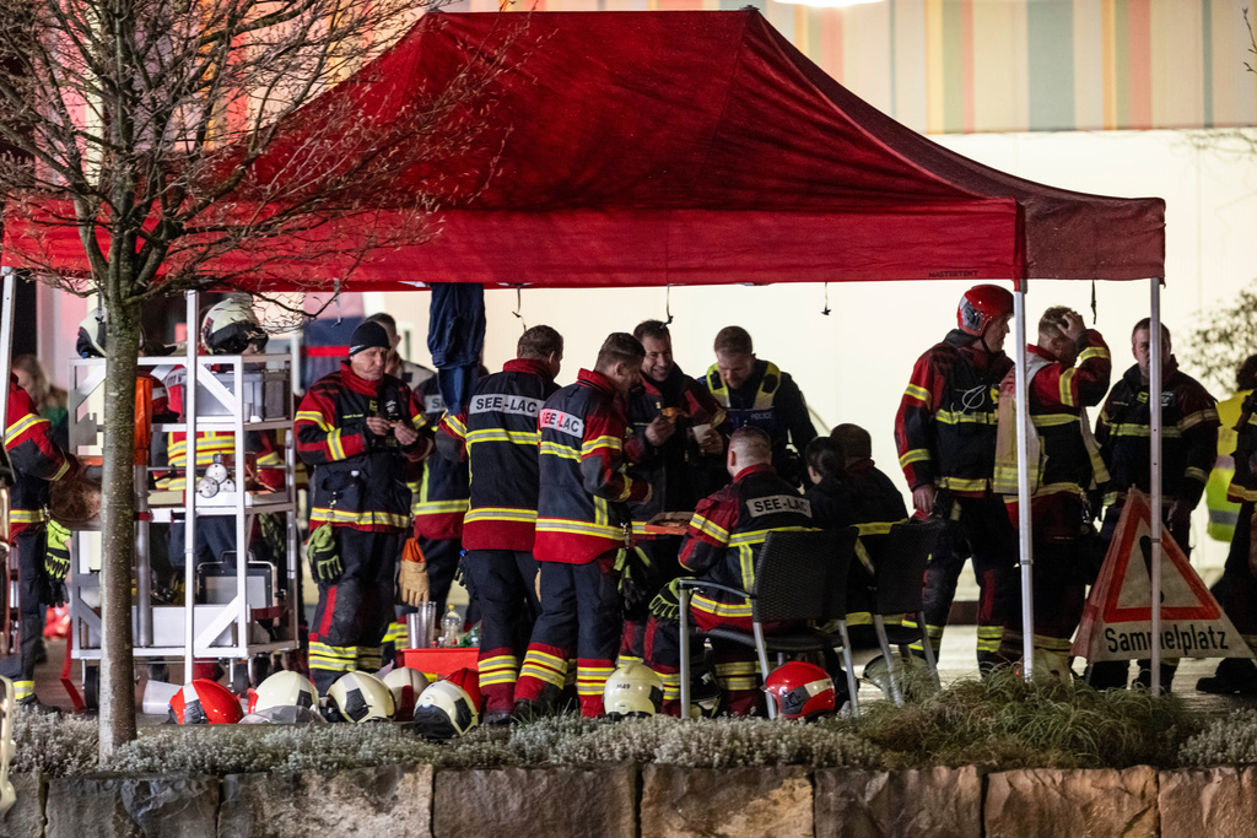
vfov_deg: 3.4
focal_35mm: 400
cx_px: 628
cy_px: 419
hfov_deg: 5.2
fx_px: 13968
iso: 3200
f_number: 2.8
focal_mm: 400
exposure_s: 1/40
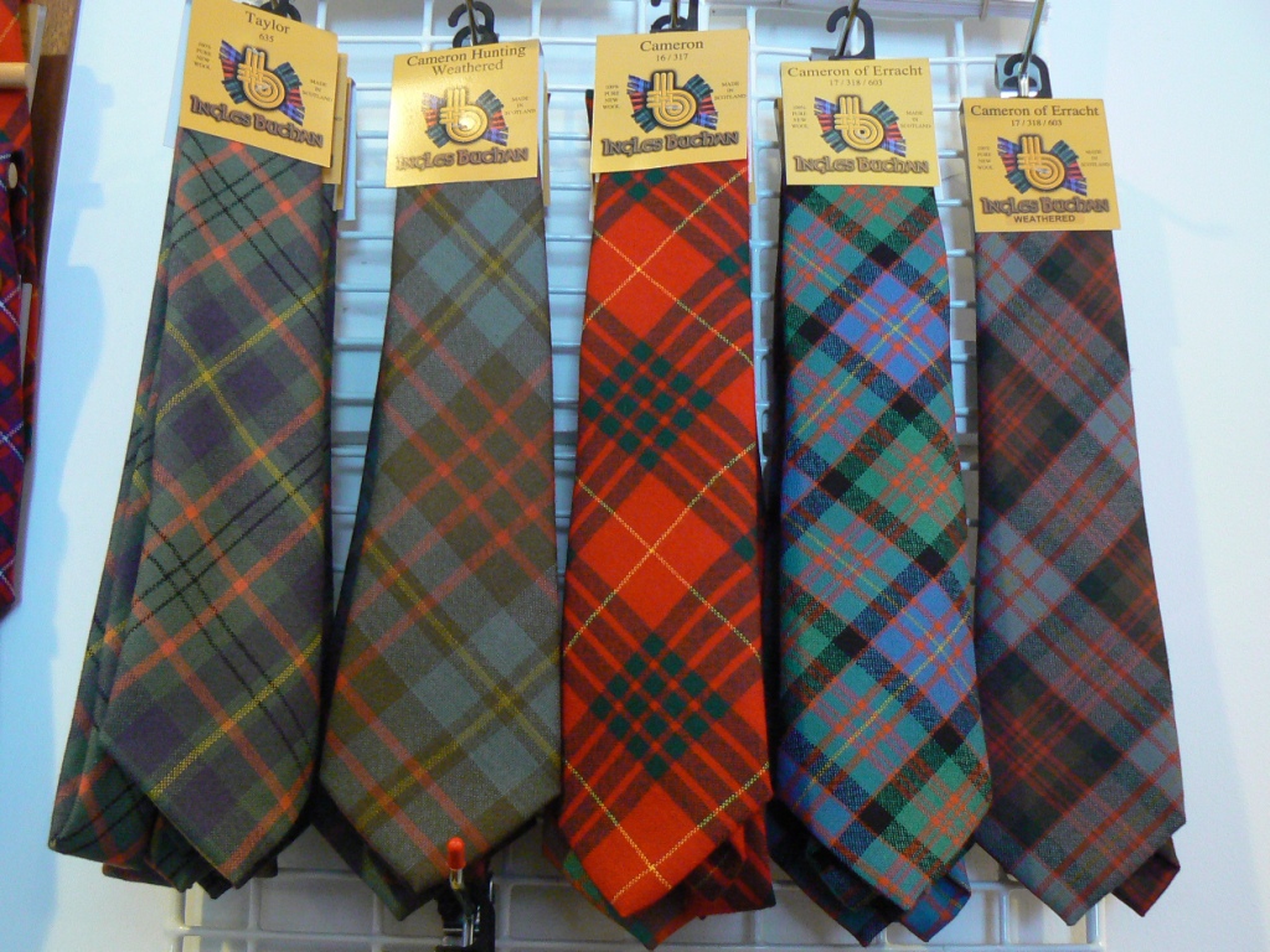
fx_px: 1321
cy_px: 476
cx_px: 635
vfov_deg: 39.7
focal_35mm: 36
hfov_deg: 51.4
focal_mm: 6
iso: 200
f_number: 2.8
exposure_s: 1/8
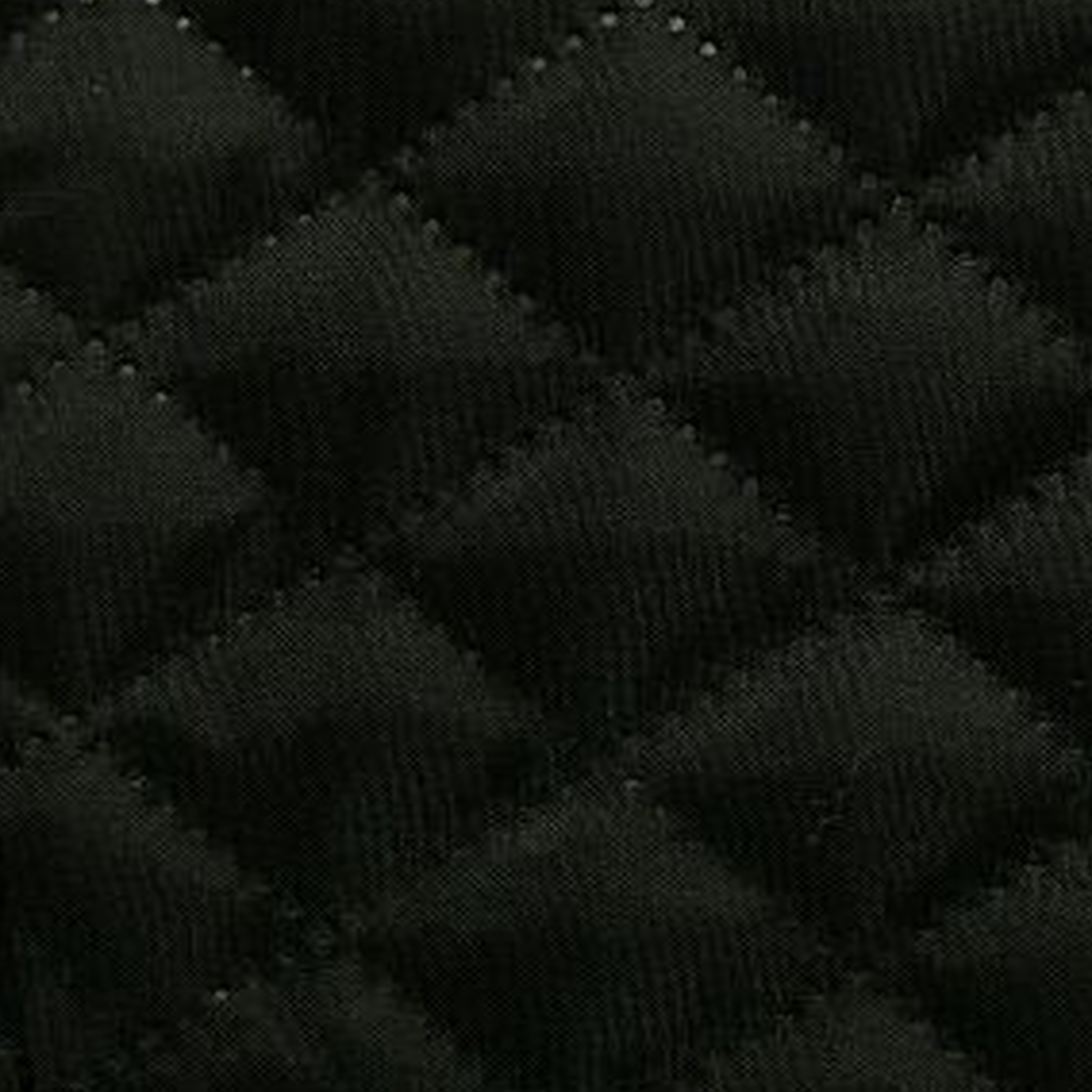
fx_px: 4604
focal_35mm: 129
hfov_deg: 13.4
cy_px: 746
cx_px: 931
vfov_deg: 13.5
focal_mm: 11
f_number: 3.2
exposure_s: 1/30
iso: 100
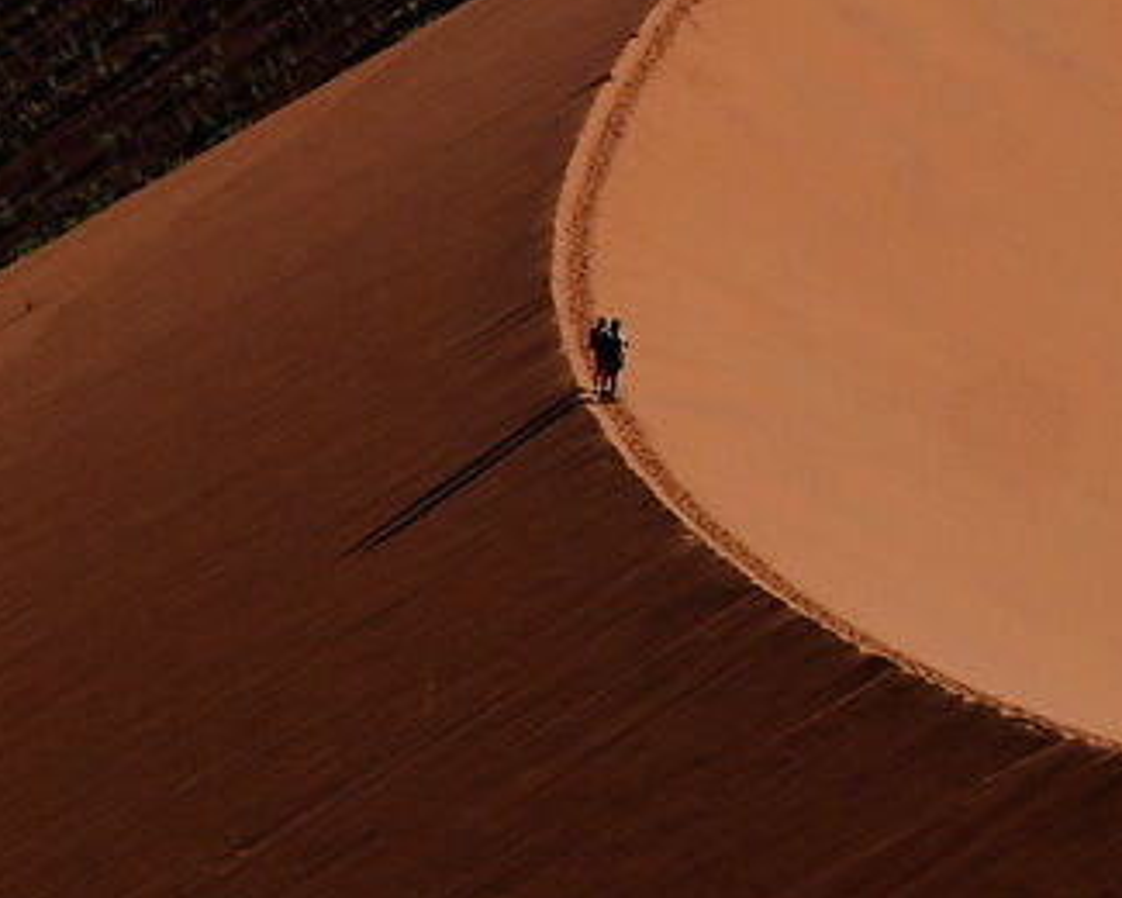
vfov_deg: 1.7
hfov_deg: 2.2
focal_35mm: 888
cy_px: -276
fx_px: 29488
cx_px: 1909
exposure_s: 1/500
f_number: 9
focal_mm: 85
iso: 320
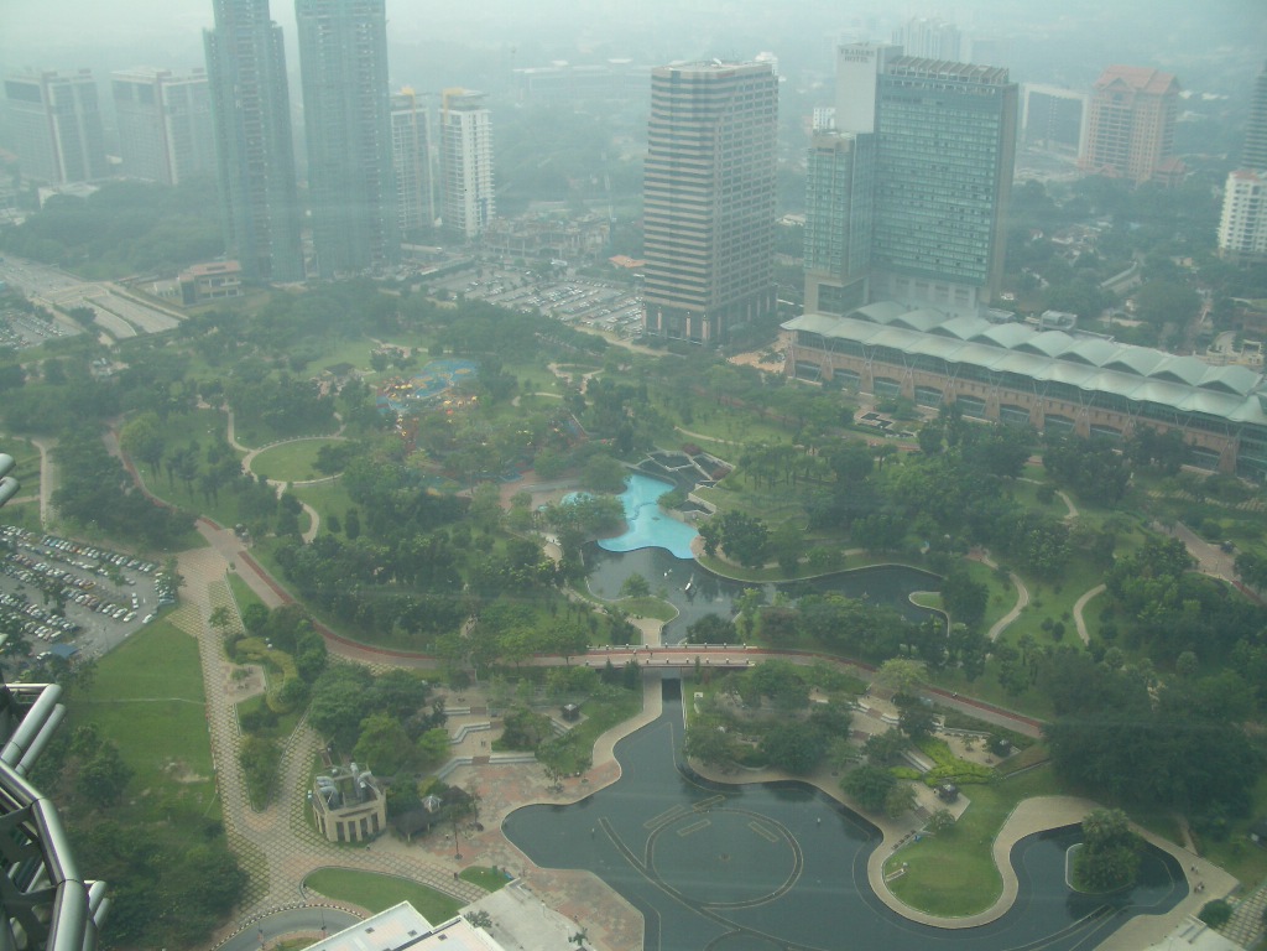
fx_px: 1281
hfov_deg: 52.6
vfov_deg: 40.7
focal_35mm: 35
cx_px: 634
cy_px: 476
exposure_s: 1/200
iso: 50
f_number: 4.3
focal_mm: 5.8
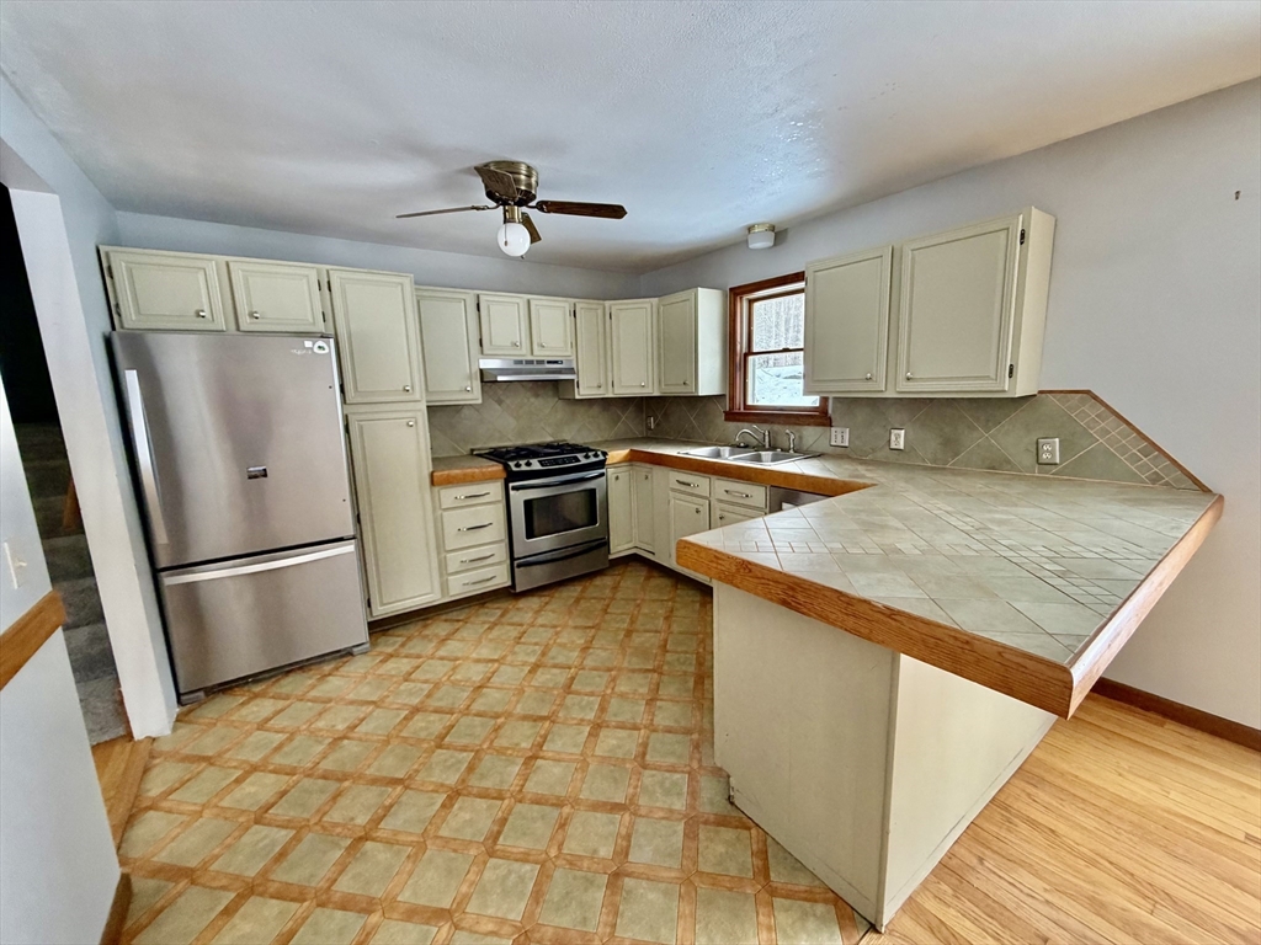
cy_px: 472
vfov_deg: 85.7
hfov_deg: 102.1
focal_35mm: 14
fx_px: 510
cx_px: 630
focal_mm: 2.22
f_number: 2.2
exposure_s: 1/79
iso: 320
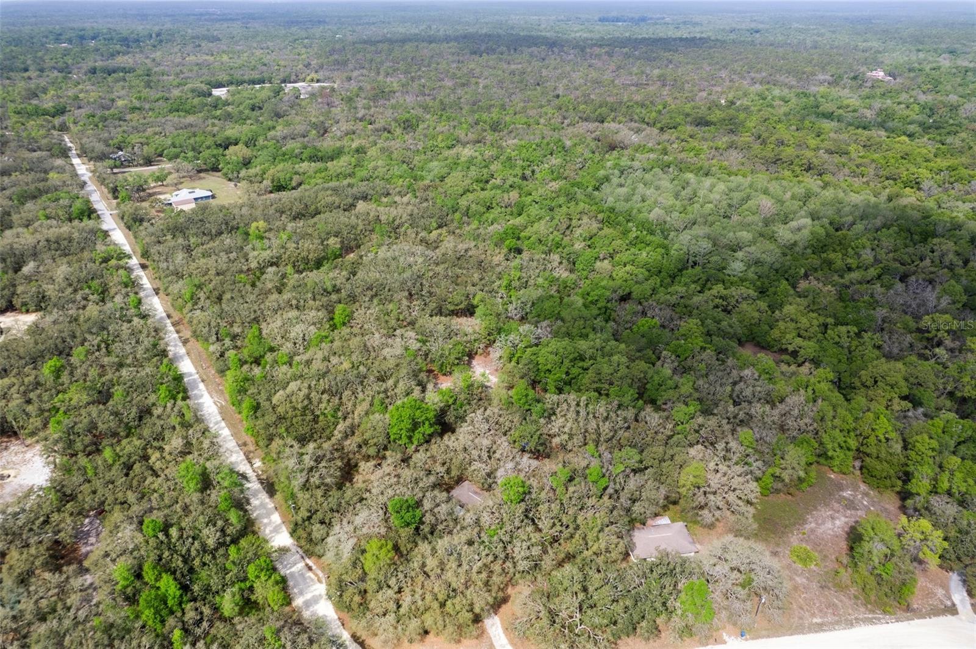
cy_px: 324
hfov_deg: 78.6
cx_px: 488
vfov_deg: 57.2
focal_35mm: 22
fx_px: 596
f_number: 2.8
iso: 100
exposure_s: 1/1250
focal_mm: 8.38
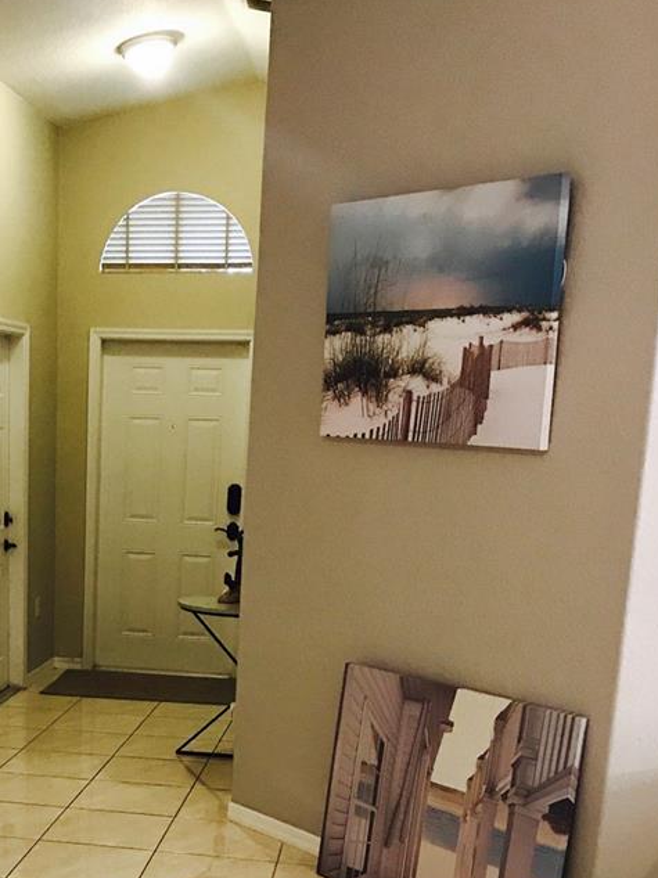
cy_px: 724
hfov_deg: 26.7
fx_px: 1344
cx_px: 80
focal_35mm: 53
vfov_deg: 34.8
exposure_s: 1/15
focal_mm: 3.99
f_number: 1.8
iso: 64
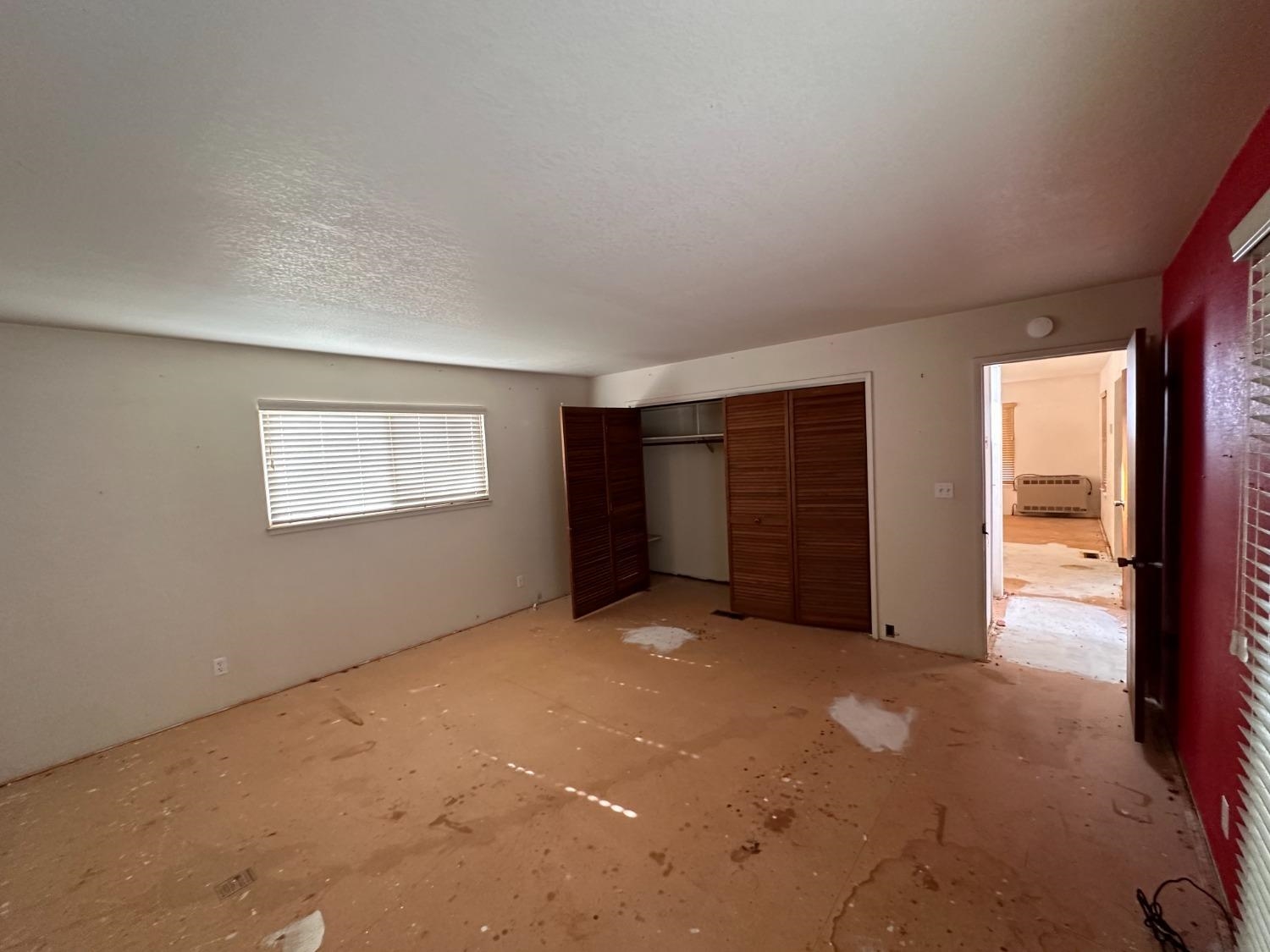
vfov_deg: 85.7
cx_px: 635
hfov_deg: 102.1
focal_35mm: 14
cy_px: 476
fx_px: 514
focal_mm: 2.22
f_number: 2.2
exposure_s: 1/60
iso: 320
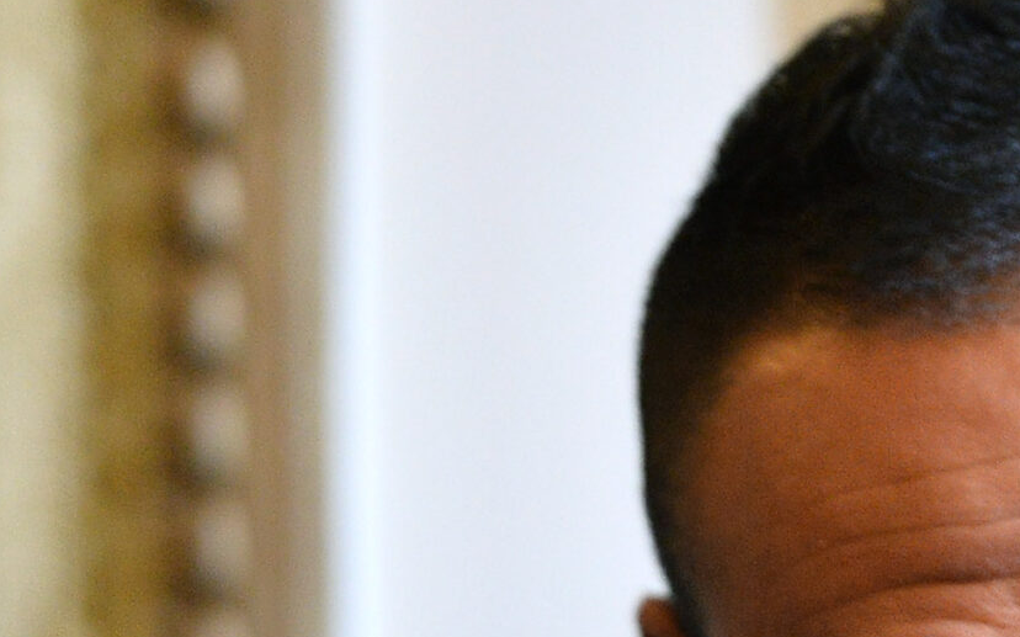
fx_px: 17508
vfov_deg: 2.1
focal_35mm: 630
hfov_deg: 3.3
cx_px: 1083
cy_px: 946
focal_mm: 200
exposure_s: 1/160
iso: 1600
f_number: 3.5
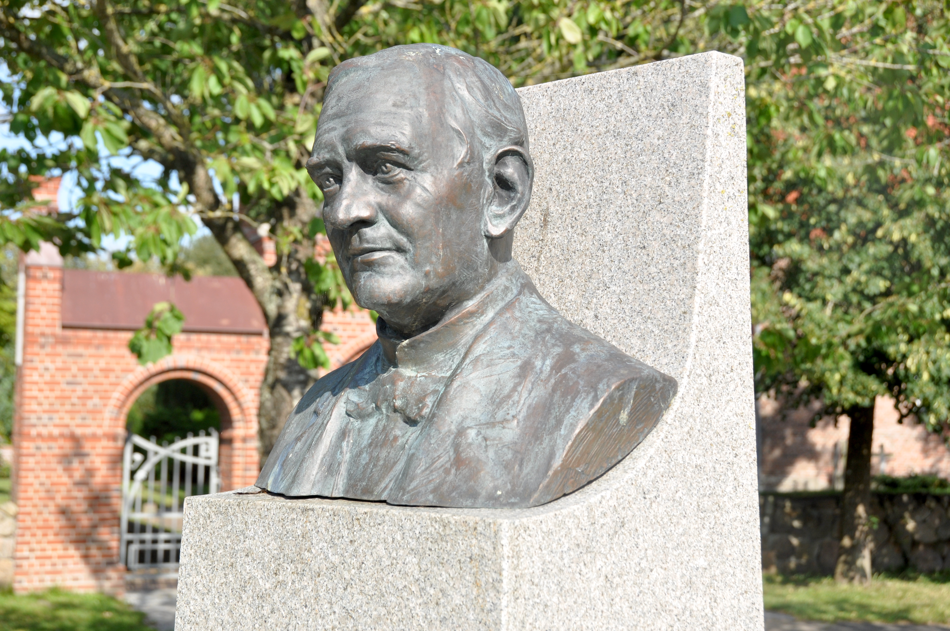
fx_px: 1660
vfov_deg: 21.5
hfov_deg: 31.9
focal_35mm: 63
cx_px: 475
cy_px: 316
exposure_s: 1/320
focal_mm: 42
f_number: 9
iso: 250
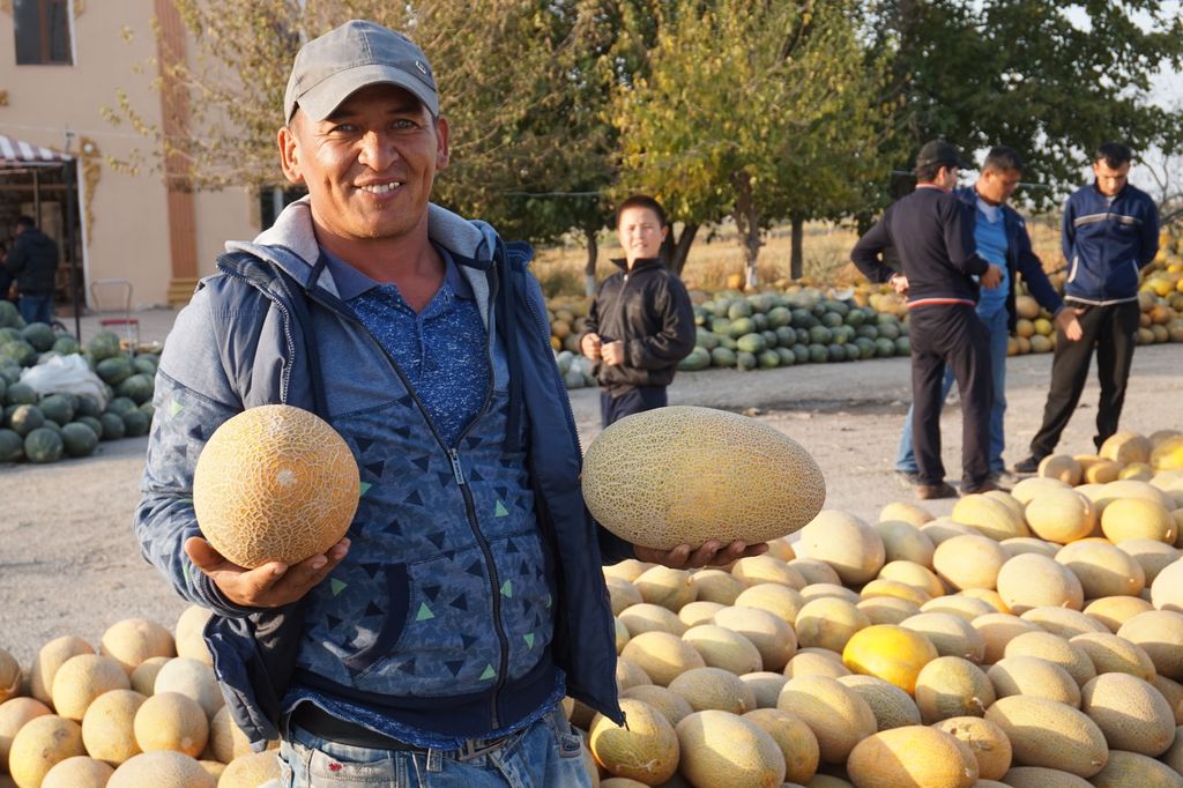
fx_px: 1527
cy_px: 394
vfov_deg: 28.9
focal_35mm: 46
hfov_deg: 42.3
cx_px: 592
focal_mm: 31
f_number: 7.1
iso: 100
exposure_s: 1/80
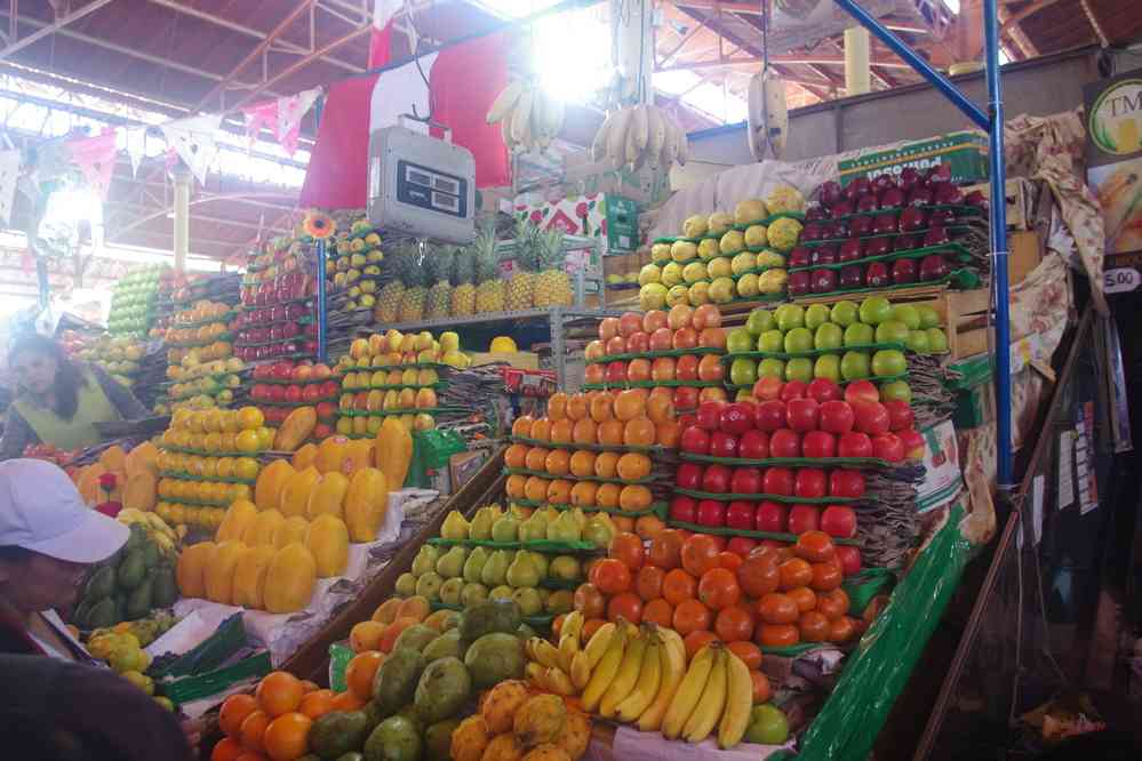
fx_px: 952
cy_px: 380
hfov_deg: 61.9
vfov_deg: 43.6
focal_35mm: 30
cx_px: 571
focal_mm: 20
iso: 3200
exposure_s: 1/50
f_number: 5.6
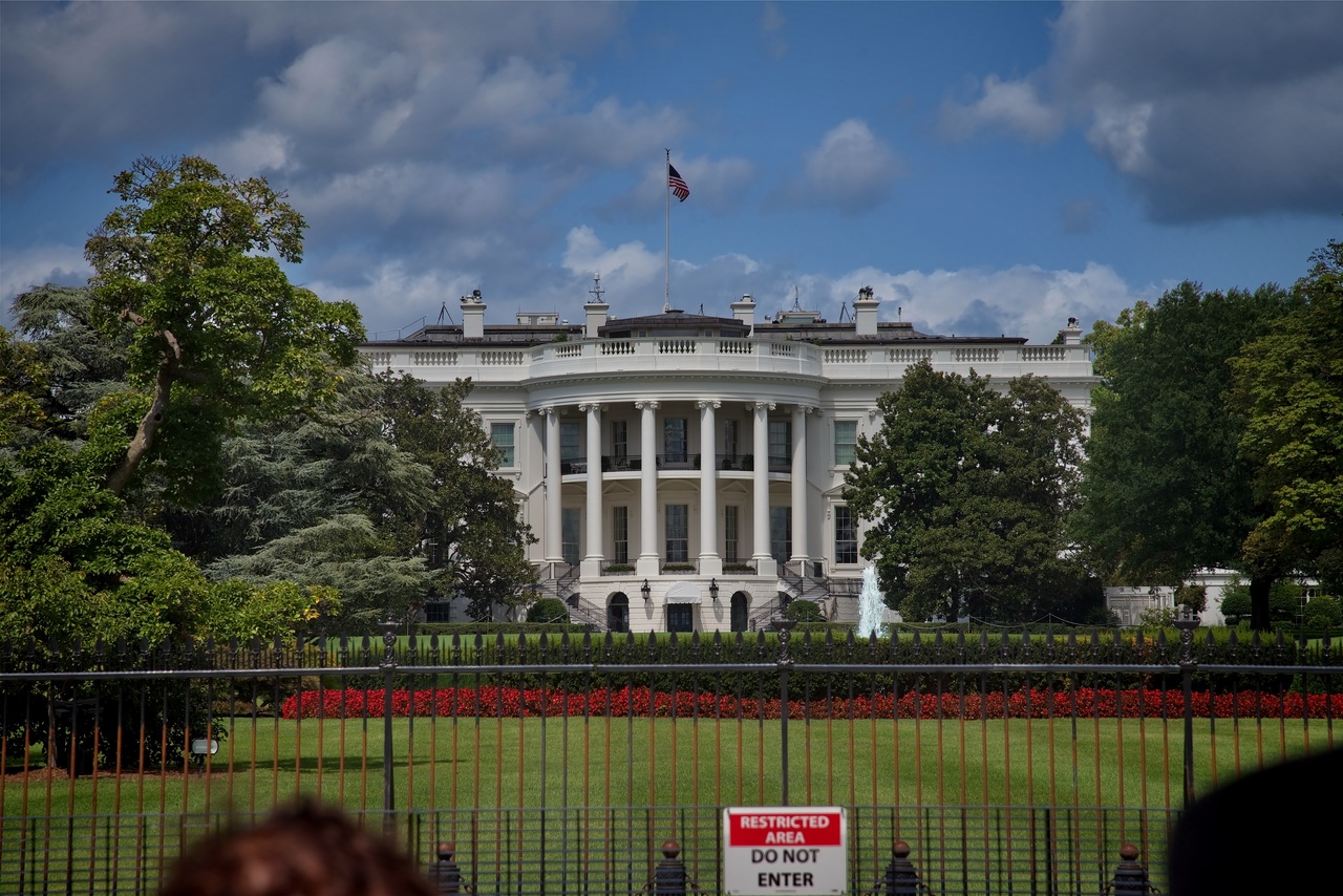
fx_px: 4477
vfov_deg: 11.4
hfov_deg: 17.1
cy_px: 448
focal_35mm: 120
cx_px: 672
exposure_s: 1/320
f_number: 9
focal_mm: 120
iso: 100
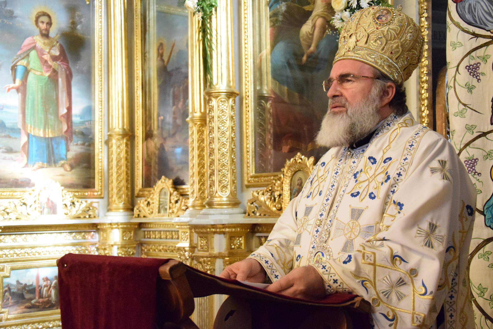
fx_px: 781
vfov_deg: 23.8
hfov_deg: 35.1
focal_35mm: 57
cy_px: 164
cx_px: 246
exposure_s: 1/50
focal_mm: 38
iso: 8000
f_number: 5
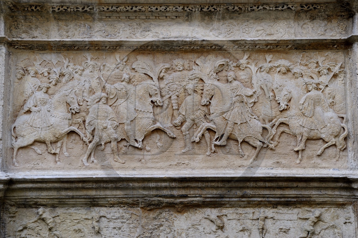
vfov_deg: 24.6
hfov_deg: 36.3
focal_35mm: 55
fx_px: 546
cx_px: 179
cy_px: 119
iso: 200
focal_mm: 55
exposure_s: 1/100
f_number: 5
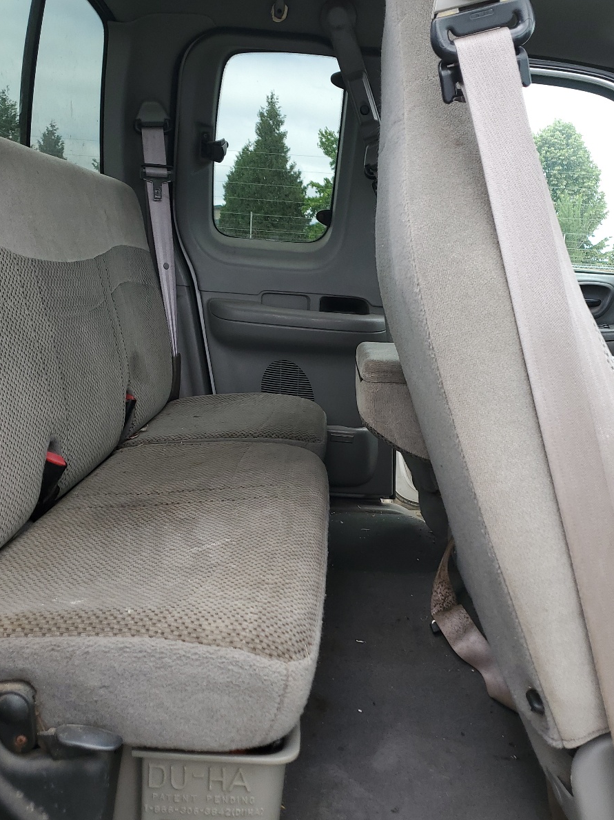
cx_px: 345
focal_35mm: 35
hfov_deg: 40.6
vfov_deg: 52.6
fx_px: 828
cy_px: 413
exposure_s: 1/385
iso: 50
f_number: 1.5
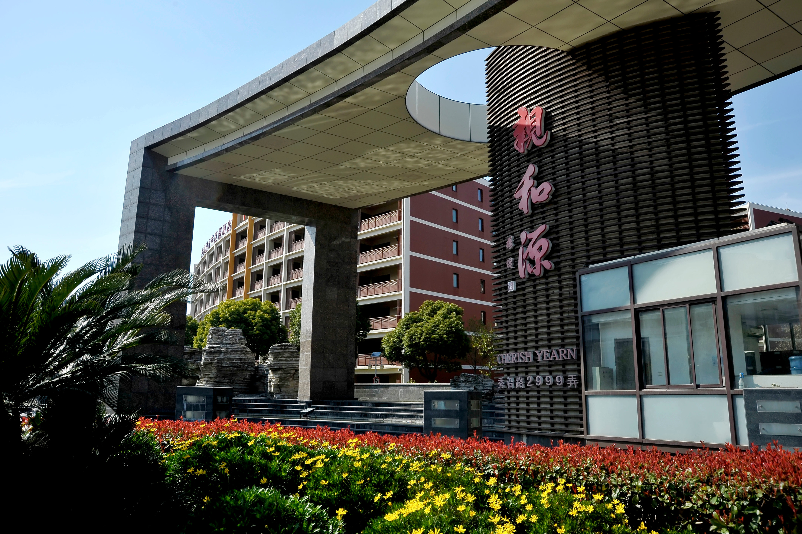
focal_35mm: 24
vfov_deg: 53.1
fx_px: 534
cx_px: 401
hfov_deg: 73.8
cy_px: 267
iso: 400
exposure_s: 1/800
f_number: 11
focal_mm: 24
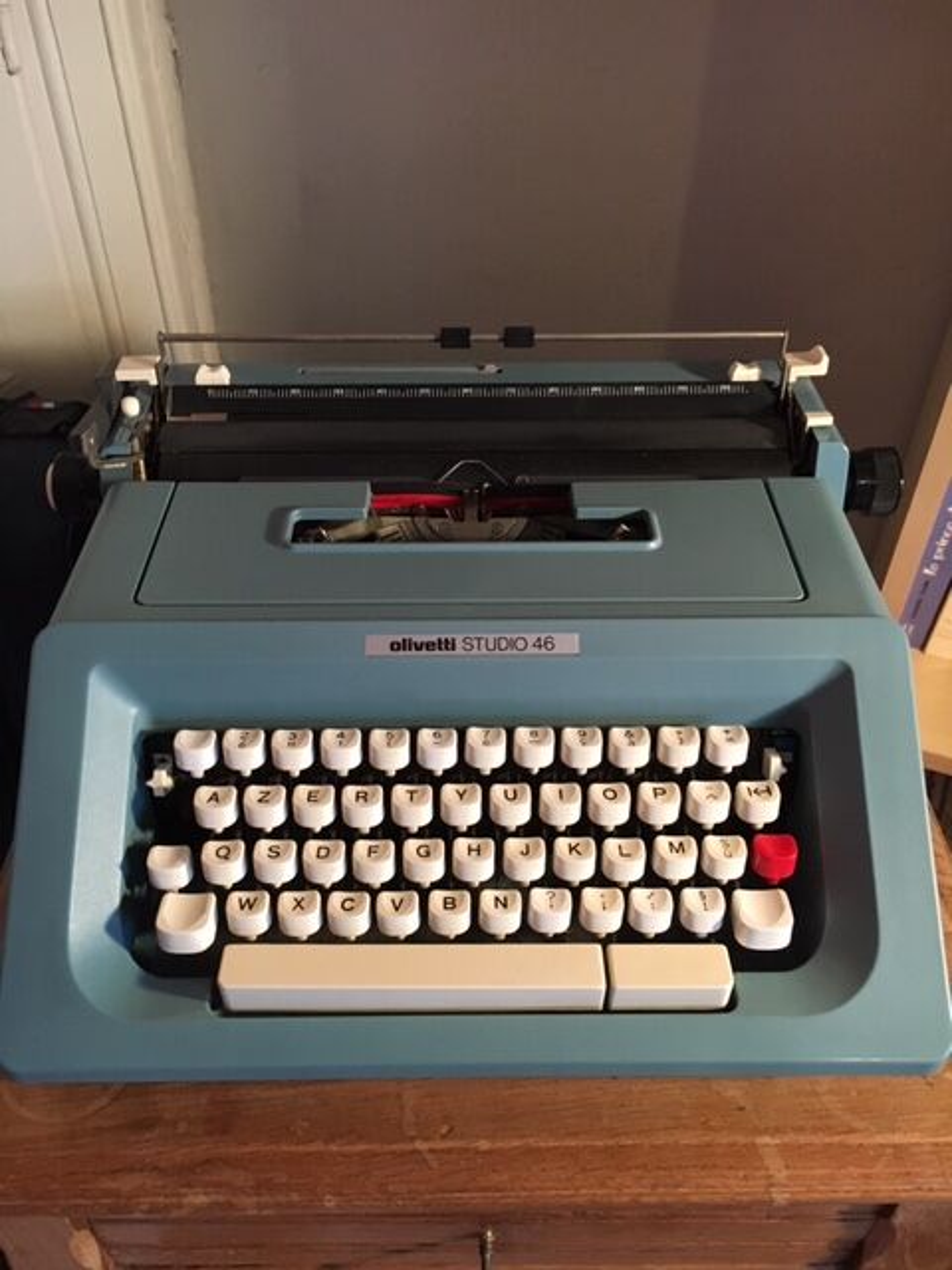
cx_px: 476
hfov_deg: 48.2
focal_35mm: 29
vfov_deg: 61.7
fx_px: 1063
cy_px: 635
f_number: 2.2
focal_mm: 4.15
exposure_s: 1/33
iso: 250
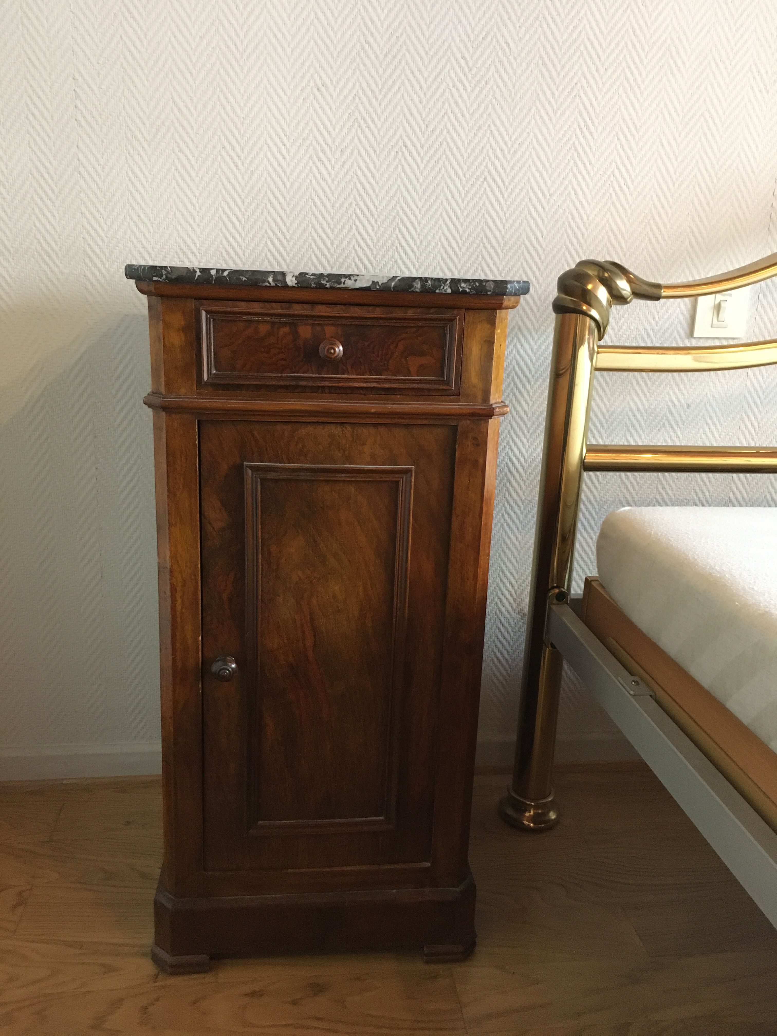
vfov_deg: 61.7
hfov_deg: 48.2
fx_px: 868
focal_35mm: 29
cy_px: 518
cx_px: 388
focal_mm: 4.15
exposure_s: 1/17
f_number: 2.2
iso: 250
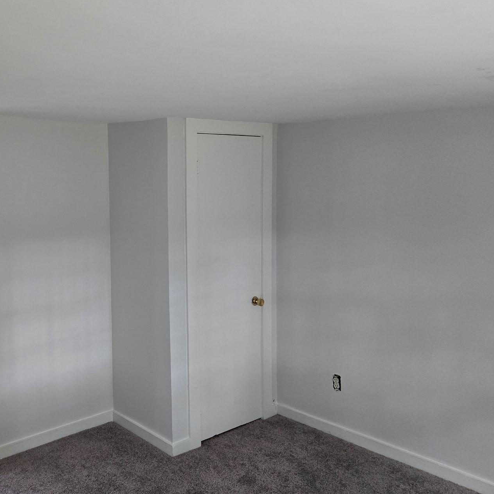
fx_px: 533
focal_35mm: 33
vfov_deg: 49.7
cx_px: 115
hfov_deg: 47.6
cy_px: 234
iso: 400
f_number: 1.8
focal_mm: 5.4
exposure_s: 1/120
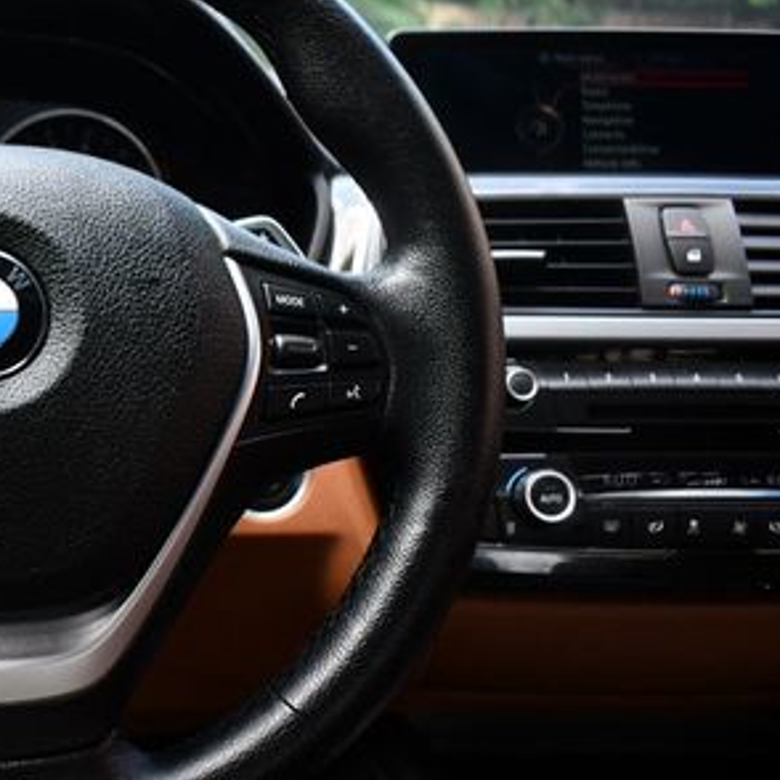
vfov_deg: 34.0
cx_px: -58
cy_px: 369
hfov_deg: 30.7
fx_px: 1275
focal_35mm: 50
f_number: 3.5
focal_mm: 18
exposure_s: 1/250
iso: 800
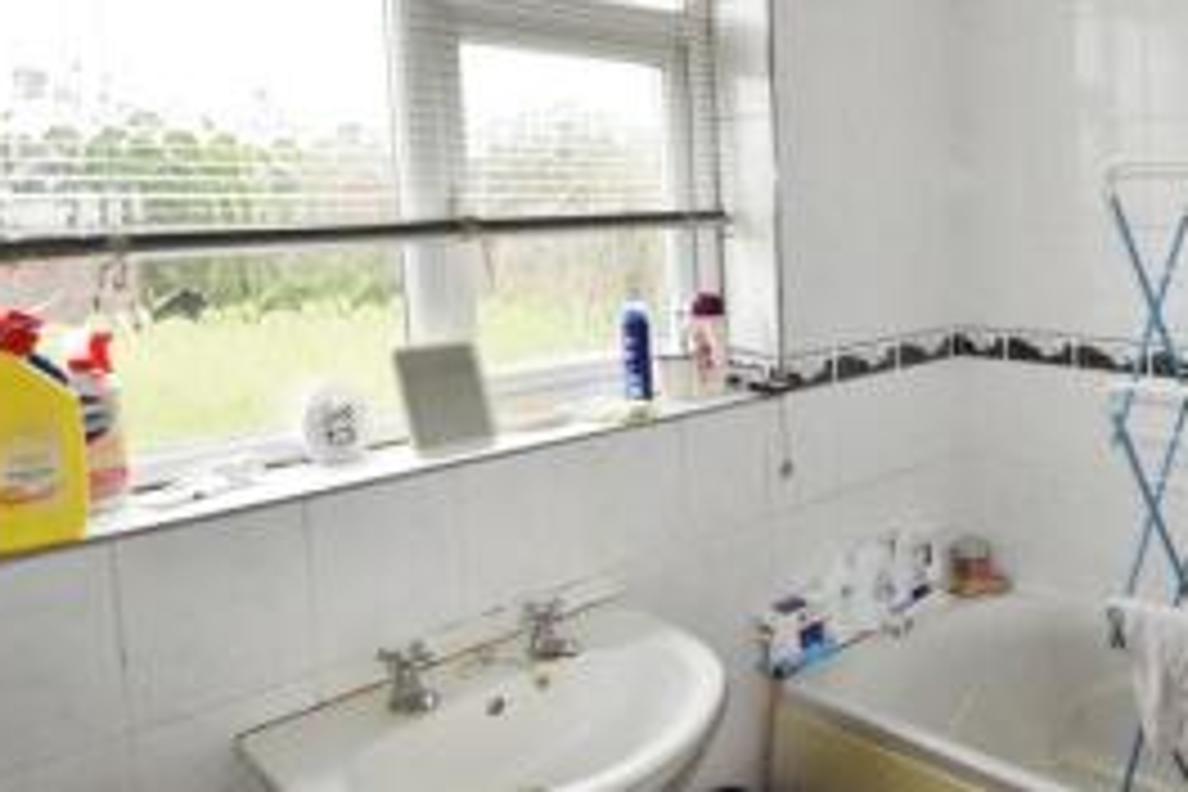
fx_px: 891
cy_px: 389
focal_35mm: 27
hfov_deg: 59.8
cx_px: 1012
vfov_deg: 47.9
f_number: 5.6
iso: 400
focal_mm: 10
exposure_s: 1/125
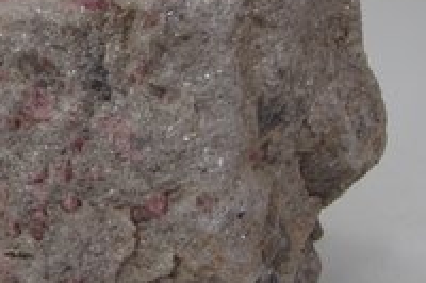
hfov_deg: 29.6
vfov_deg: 20.6
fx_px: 780
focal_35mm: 66
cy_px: 139
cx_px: 67
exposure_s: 1/160
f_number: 4.7
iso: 125
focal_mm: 6.64
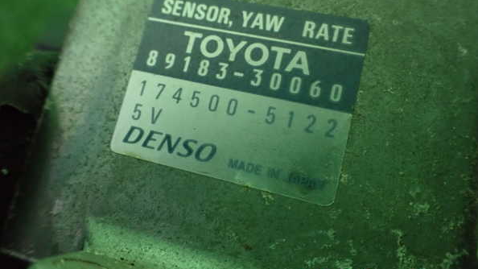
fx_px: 418
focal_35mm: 33
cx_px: 241
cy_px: 108
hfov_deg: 59.5
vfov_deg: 35.5
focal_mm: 5.4
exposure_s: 1/30
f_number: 2.3
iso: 1250
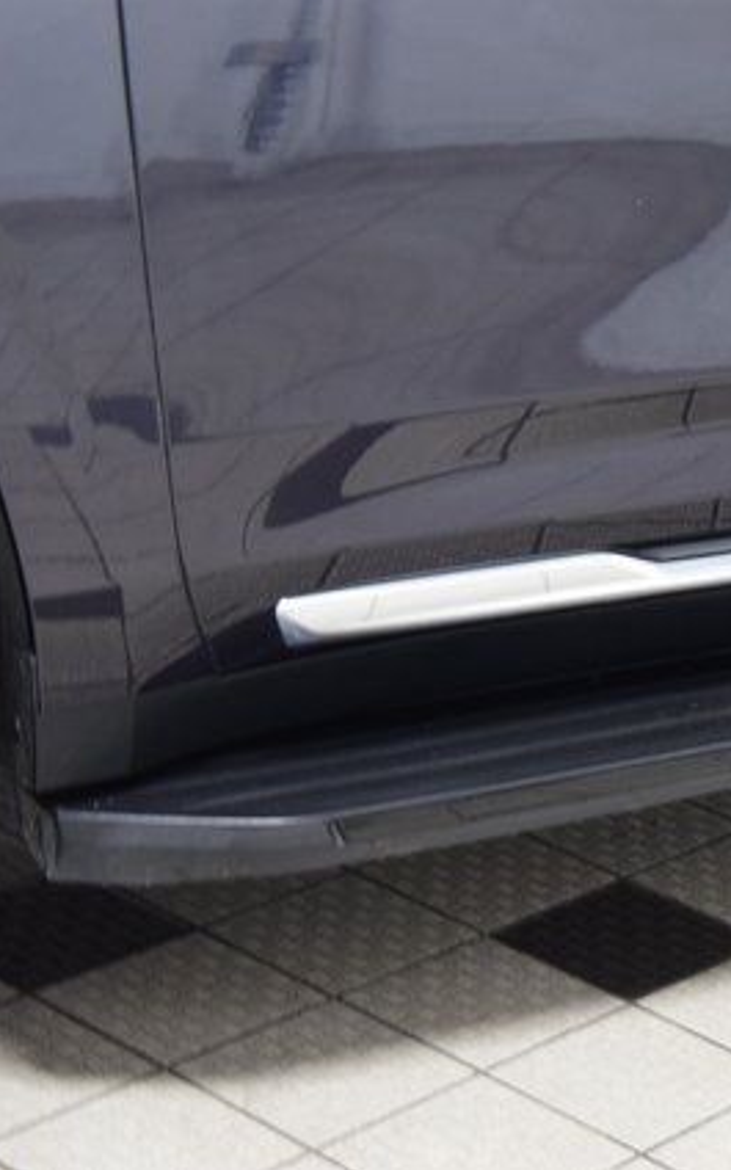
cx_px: 874
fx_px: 3092
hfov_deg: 13.1
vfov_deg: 21.4
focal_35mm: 97
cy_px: 586
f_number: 5.6
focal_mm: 42
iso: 1600
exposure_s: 1/15
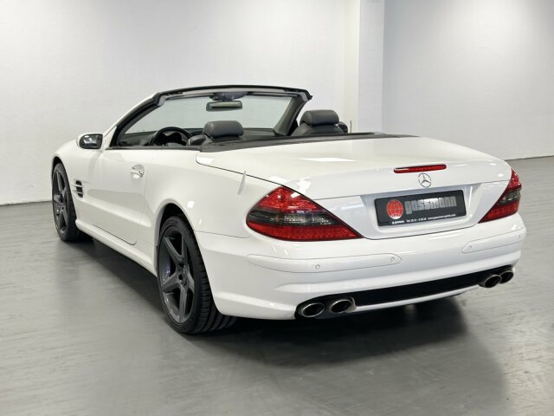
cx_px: 277
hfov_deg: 39.7
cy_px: 208
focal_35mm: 48
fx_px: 768
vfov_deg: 30.3
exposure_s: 1/50
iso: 64
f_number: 1.78
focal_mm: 6.86
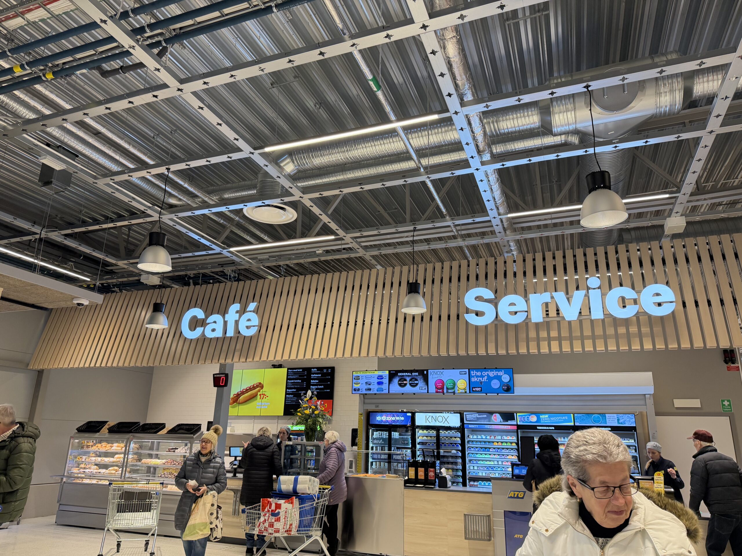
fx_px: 514
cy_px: 278
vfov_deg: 56.8
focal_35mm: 24
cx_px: 371
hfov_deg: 71.6
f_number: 1.78
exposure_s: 1/190
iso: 200
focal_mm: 6.76
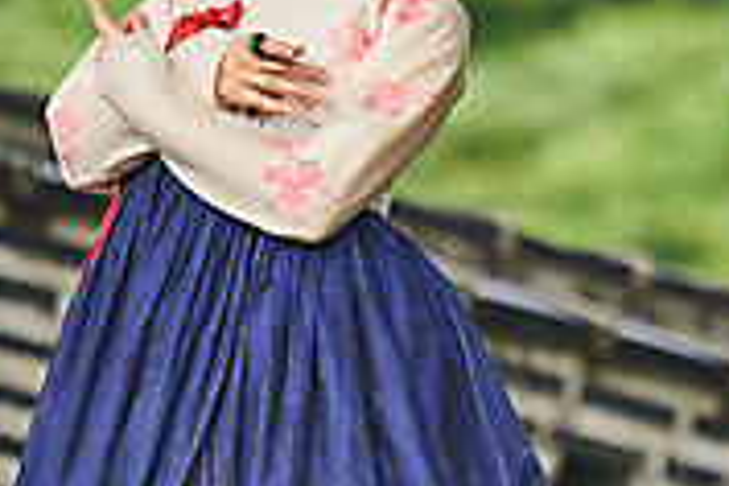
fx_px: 11319
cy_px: 95
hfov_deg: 3.7
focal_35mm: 559
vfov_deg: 2.5
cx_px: 702
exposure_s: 1/4000
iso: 320
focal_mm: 165
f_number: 2.8
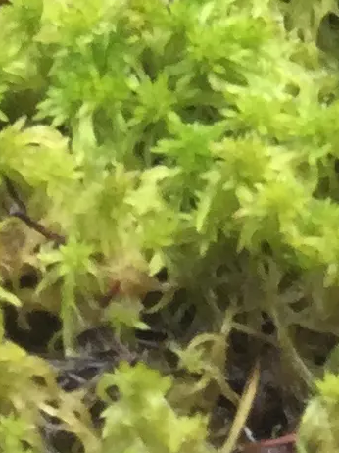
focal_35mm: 205
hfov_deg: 6.6
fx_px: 2679
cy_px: -737
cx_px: 982
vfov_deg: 8.6
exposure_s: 1/60
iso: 40
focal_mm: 4.15
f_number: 2.2
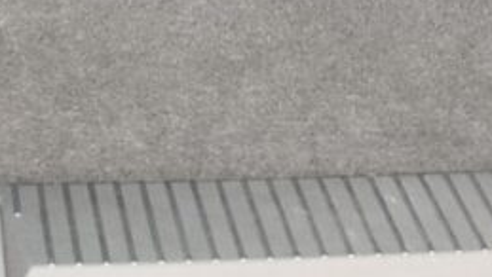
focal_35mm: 116
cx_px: -112
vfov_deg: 9.2
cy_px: -414
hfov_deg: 17.5
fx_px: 1514
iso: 339
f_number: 1.69
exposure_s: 1/66.2
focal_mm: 7.01
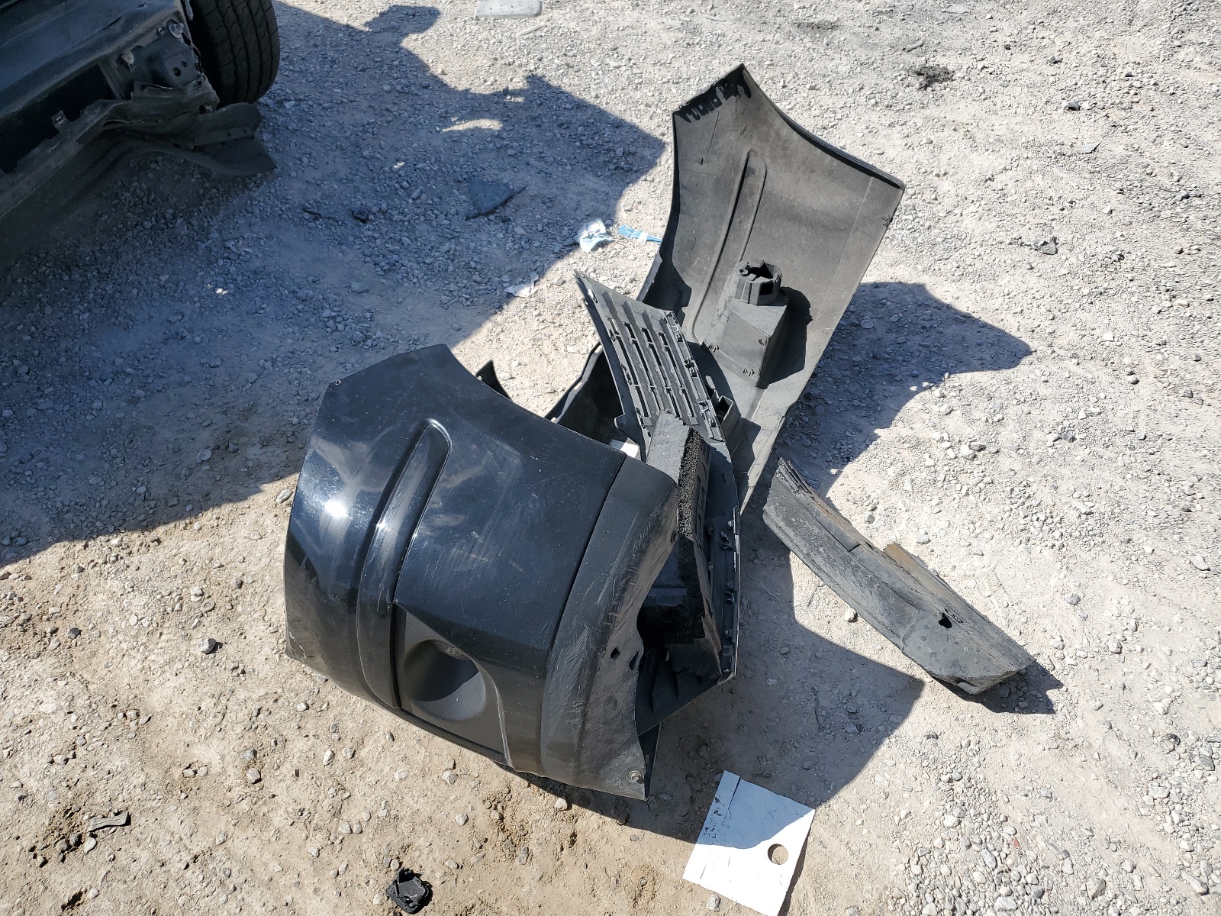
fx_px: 917
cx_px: 610
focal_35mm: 26
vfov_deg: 53.1
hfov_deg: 67.3
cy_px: 458
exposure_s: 1/3333
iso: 50
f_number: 1.5
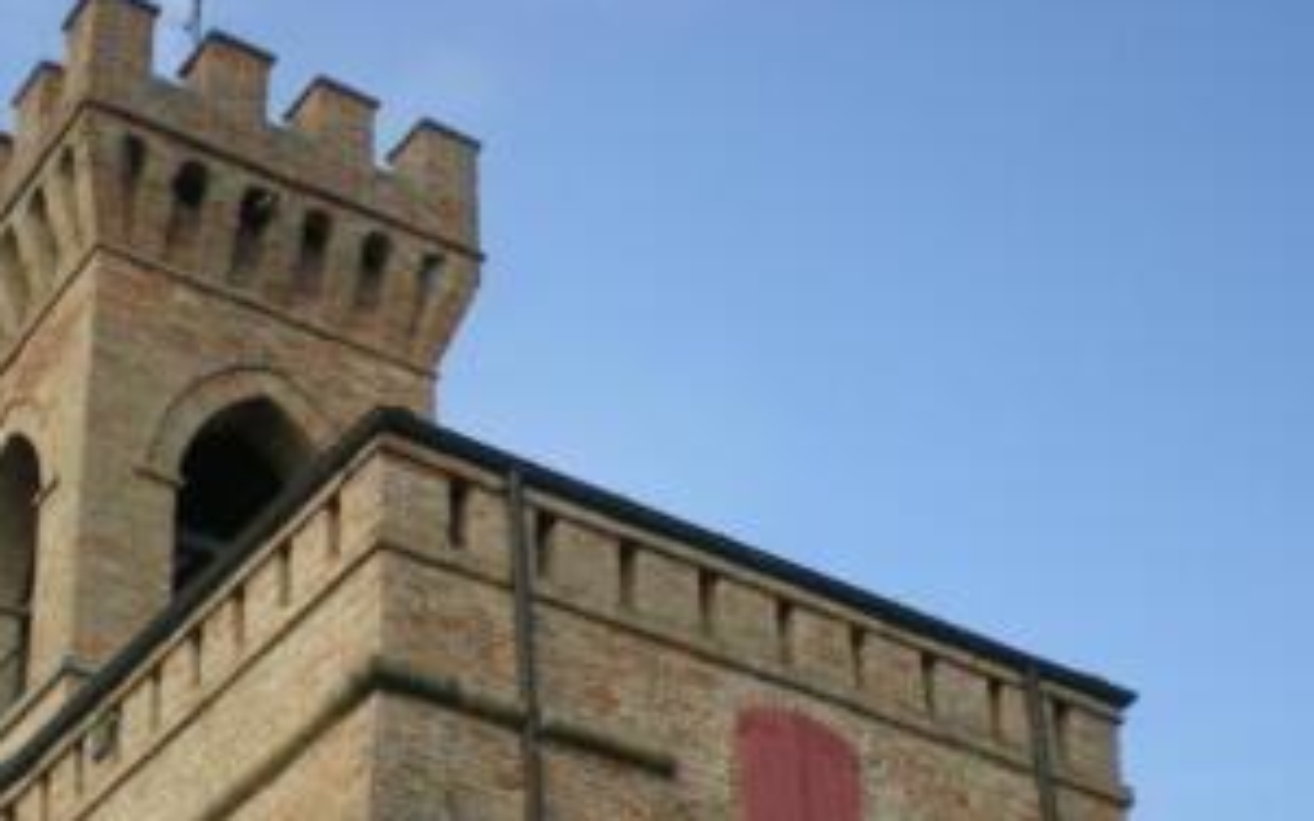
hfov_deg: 30.3
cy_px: 740
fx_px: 2399
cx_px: 384
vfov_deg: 19.1
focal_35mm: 67
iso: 50
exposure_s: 1/240
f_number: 4.6
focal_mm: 6.3
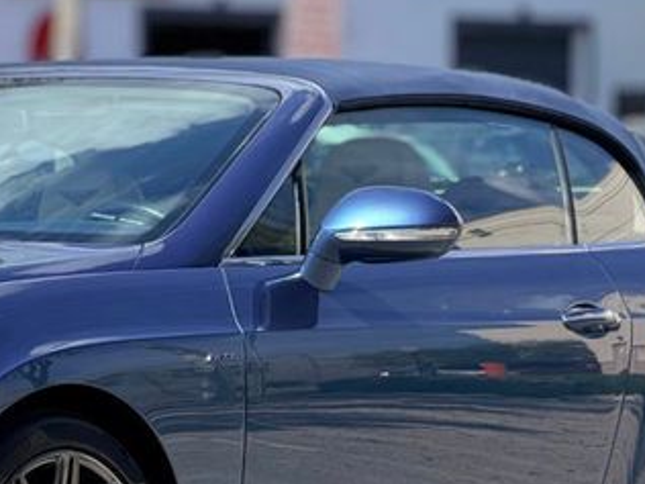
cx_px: 47
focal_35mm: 324
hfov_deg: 6.1
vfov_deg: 4.6
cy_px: 404
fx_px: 6037
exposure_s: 1/638
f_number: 2.8
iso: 25
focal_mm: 16.89
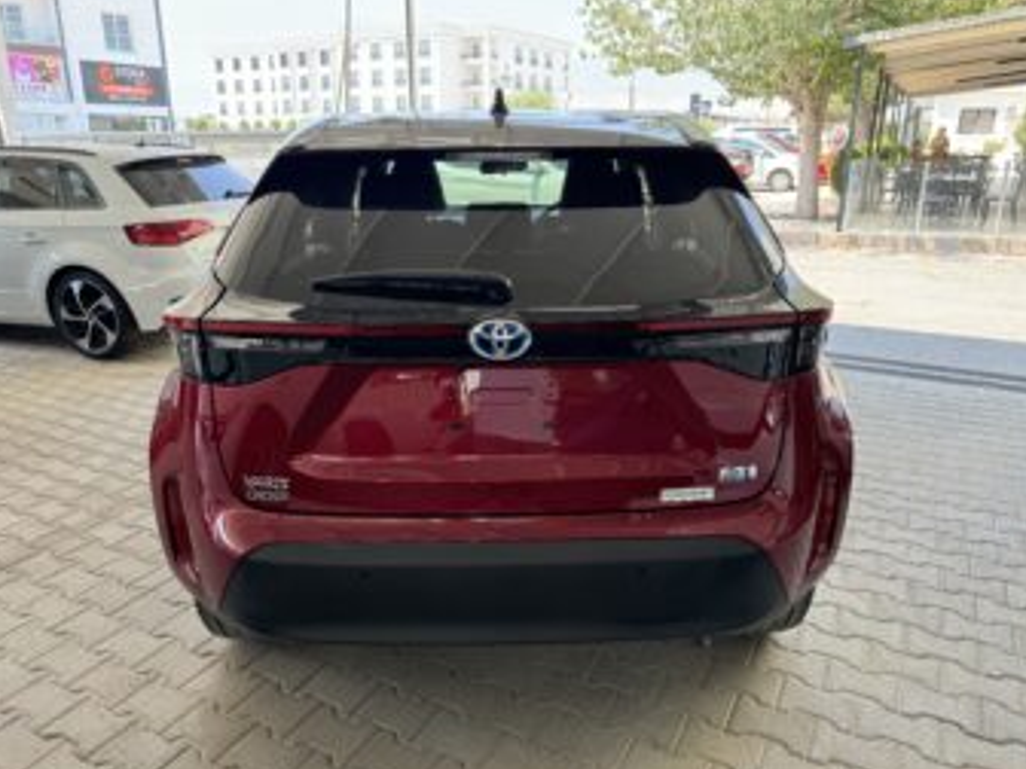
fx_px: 741
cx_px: 516
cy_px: 383
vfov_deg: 54.9
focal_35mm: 25
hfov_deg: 69.4
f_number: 1.78
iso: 100
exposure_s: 1/168
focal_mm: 6.76
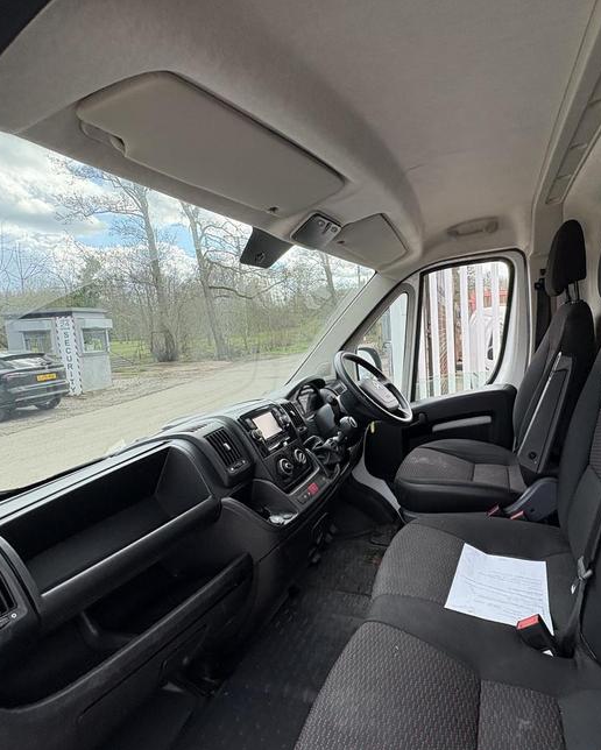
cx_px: 382
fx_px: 422
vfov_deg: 83.2
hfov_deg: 69.6
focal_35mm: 19
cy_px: 372
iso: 50
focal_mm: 2.22
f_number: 2.2
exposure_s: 1/297
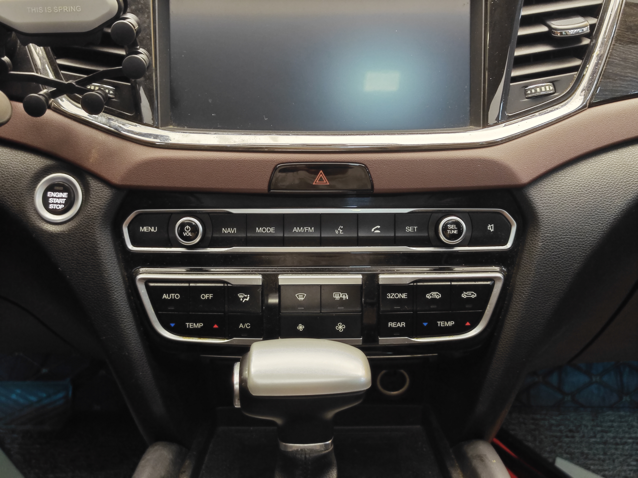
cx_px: 319
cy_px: 239
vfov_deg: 31.5
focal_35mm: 46
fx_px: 848
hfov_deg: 41.2
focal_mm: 8.7
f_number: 1.9
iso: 320
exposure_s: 1/25
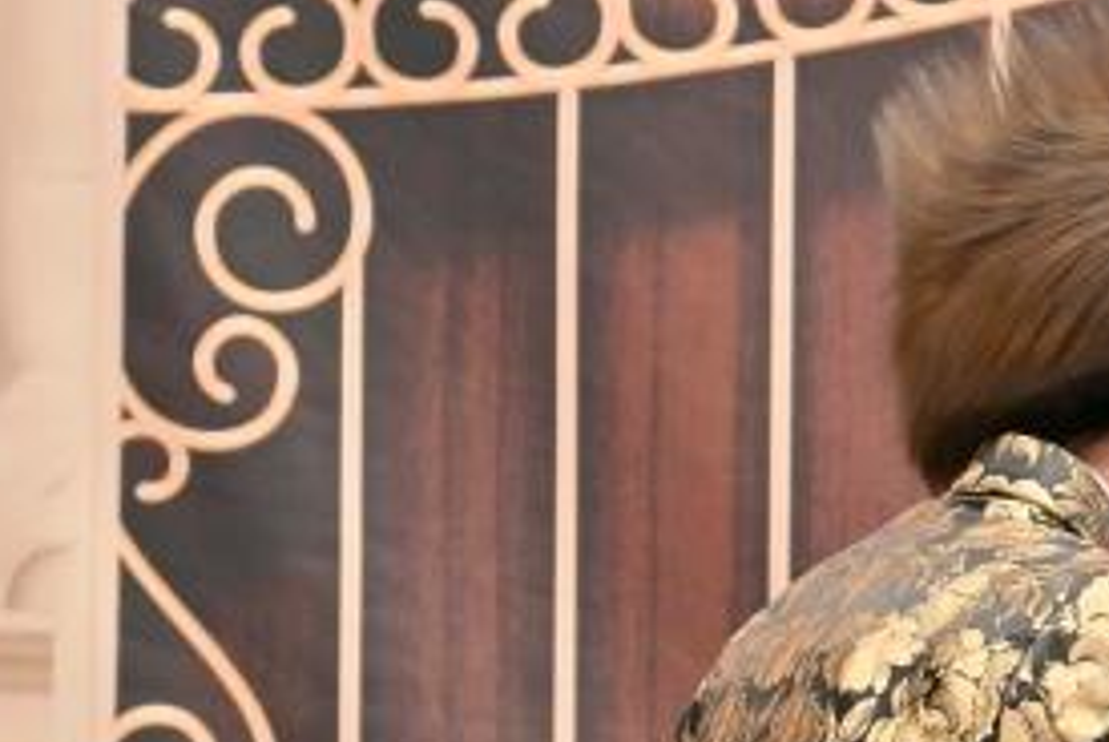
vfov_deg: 1.2
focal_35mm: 1115
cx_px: 1819
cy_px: 403
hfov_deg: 1.8
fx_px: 34384
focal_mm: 200
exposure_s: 1/400
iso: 400
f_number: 2.8
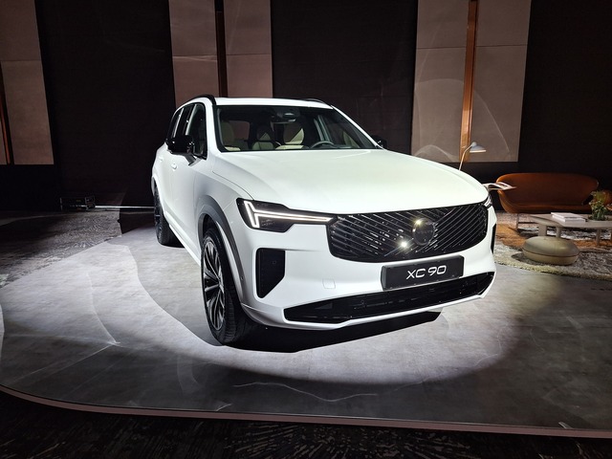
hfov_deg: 73.9
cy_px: 230
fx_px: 407
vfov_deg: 58.9
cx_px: 306
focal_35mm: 23
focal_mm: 5.54
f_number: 1.8
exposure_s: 1/60
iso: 50
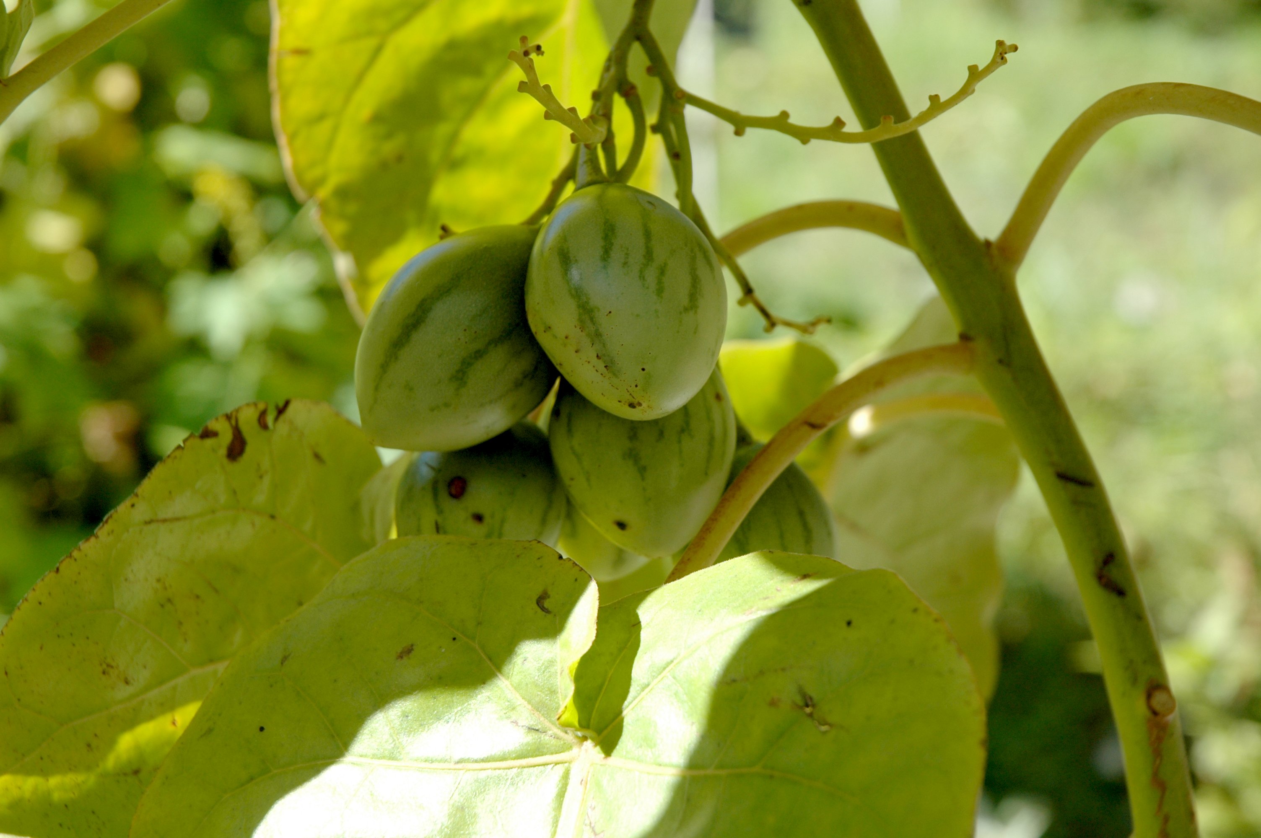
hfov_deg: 22.6
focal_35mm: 90
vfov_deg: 15.2
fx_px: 3150
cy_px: 419
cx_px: 630
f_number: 6.3
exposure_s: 1/160
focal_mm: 60
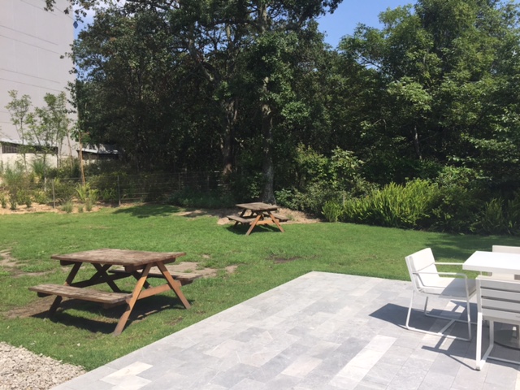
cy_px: 195
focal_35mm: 29
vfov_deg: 48.2
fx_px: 436
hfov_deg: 61.7
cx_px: 260
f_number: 2.2
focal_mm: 4.15
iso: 32
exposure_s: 1/1721
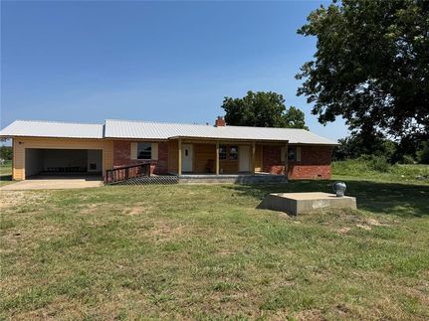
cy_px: 160
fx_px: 297
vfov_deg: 56.8
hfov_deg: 71.6
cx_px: 214
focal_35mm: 24
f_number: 1.78
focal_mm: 6.76
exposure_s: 1/5348
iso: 80
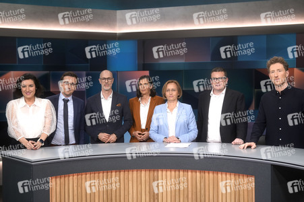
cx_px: 152
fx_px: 380
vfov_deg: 29.8
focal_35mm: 45
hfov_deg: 43.6
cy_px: 101
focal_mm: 30
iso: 640
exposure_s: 1/400
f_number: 2.2
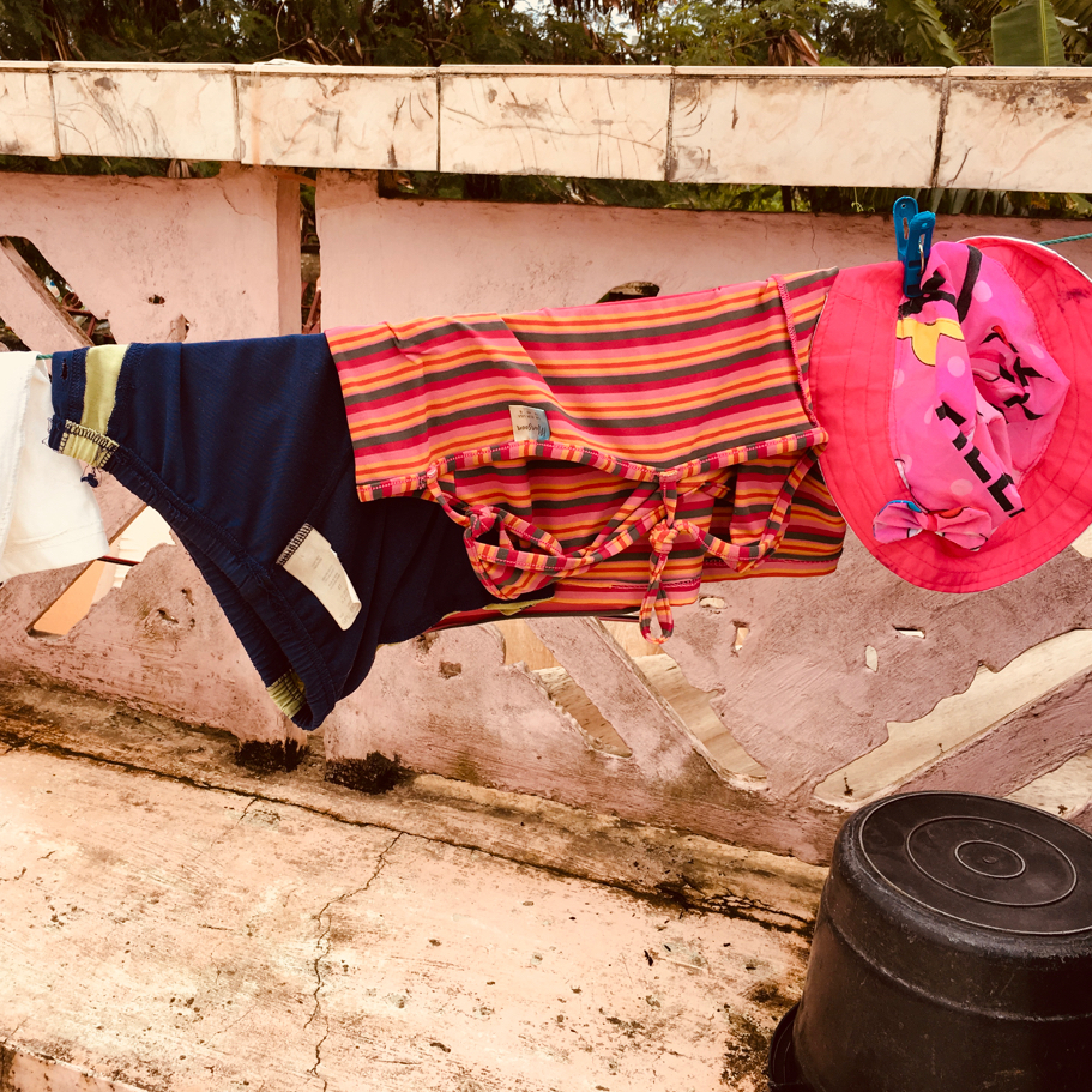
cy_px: 520
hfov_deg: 45.9
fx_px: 1285
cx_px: 470
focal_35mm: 36
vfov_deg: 46.0
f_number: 2.2
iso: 25
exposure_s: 1/999
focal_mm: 4.15
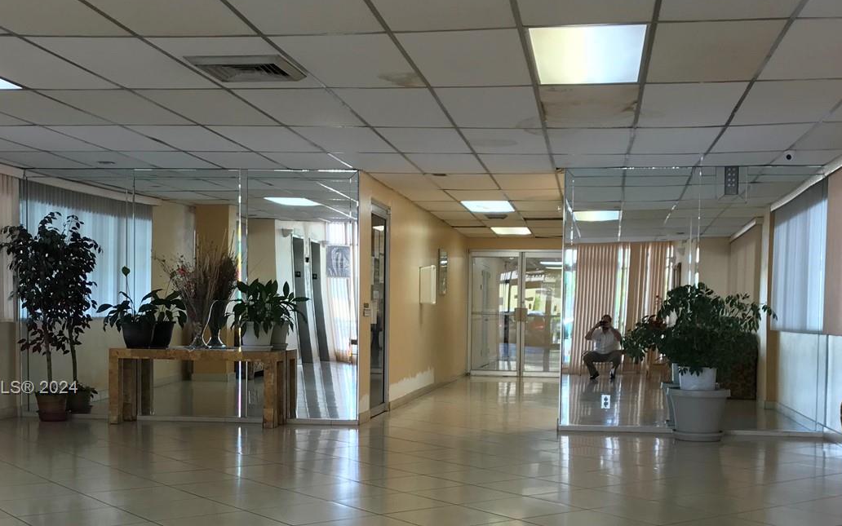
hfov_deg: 43.4
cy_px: 389
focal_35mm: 46
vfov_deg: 27.6
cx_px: 470
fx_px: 1056
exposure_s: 1/40
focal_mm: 3.99
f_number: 1.8
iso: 25
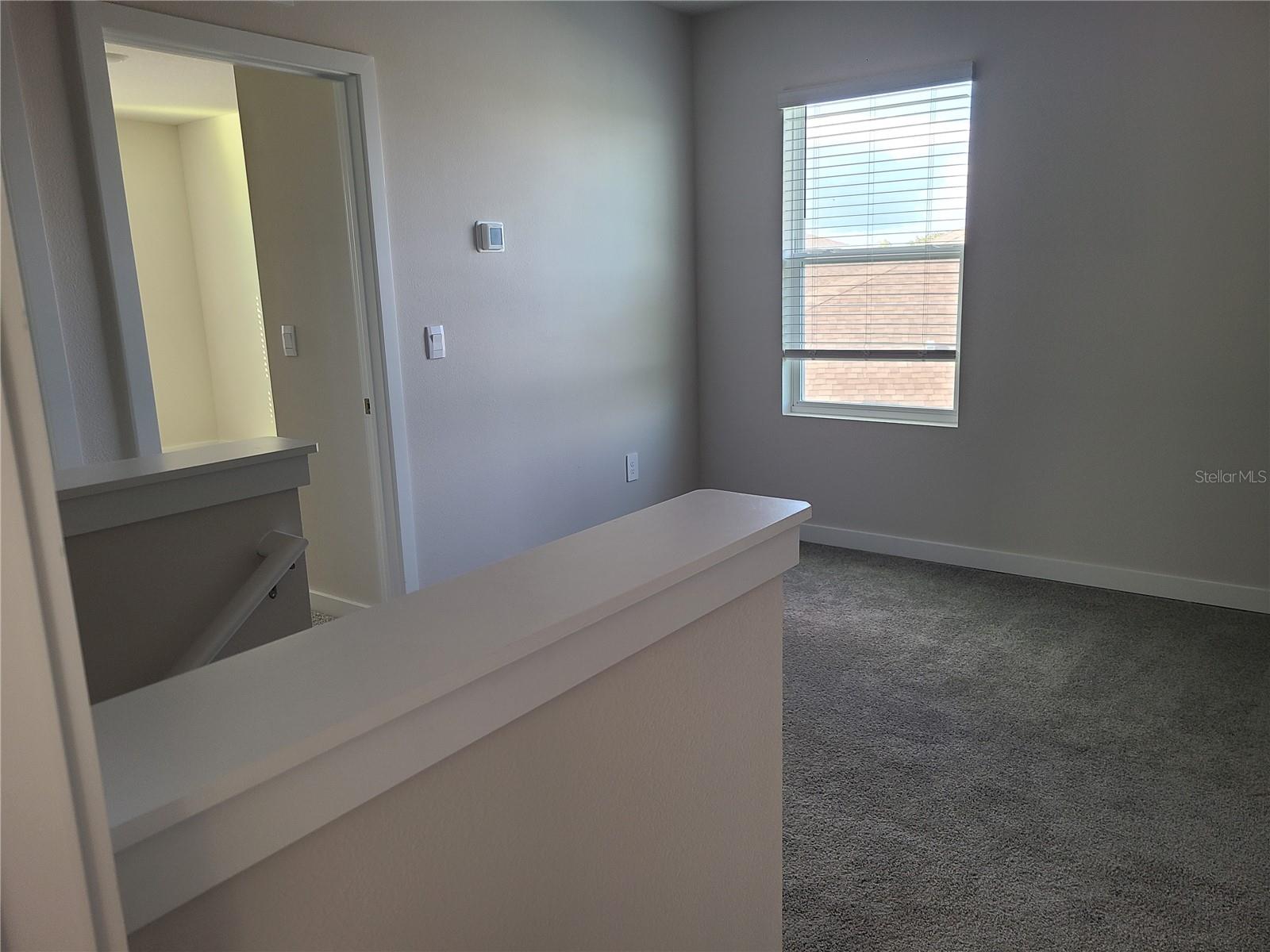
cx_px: 635
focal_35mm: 26
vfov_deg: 53.1
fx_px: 954
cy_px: 476
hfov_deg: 67.3
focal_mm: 5.4
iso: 80
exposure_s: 1/60
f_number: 1.8
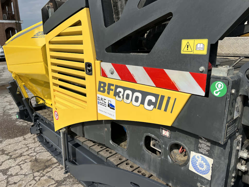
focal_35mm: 27
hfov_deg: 65.3
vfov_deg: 51.3
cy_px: 95
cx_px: 125
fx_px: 194
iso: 50
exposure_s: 1/7463
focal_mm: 5.7
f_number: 1.5
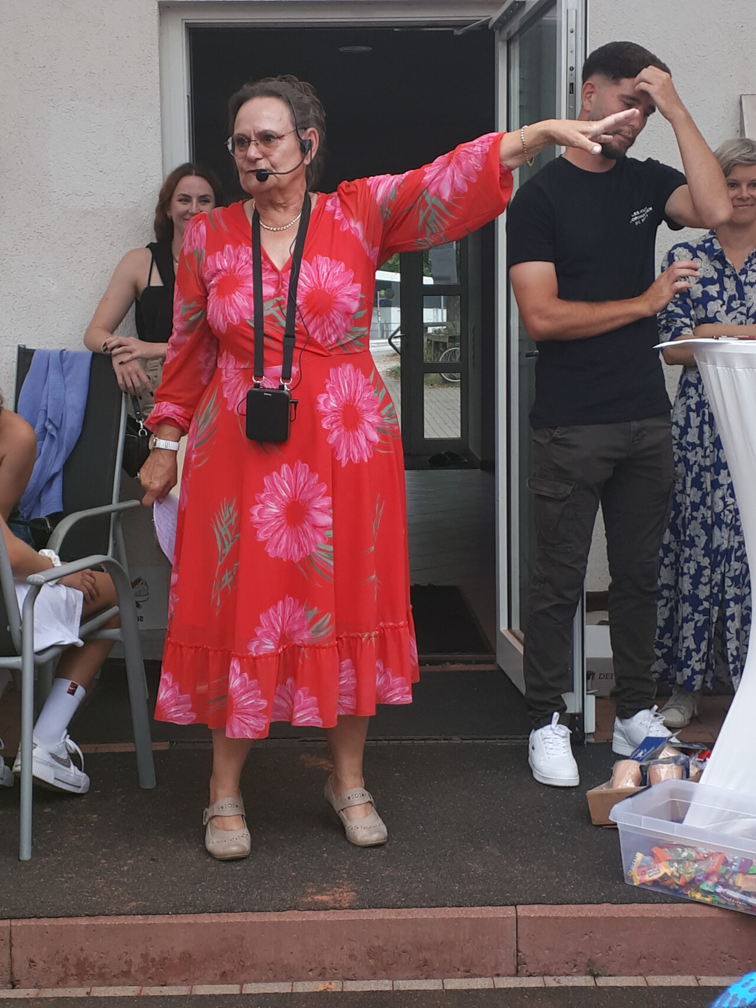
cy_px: 504
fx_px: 786
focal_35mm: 27
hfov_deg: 51.3
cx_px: 378
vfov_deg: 65.3
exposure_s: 1/100
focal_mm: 3.6
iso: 40
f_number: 1.9
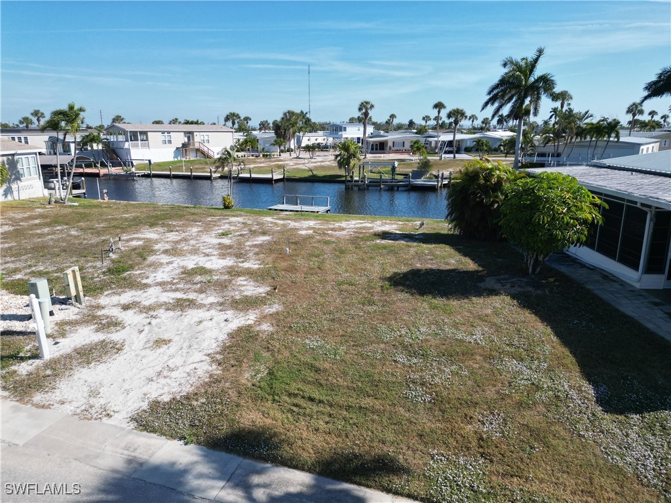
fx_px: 465
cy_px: 252
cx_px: 336
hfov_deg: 71.6
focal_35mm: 24
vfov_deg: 56.8
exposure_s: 1/3000
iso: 130
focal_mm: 6.72
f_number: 1.7
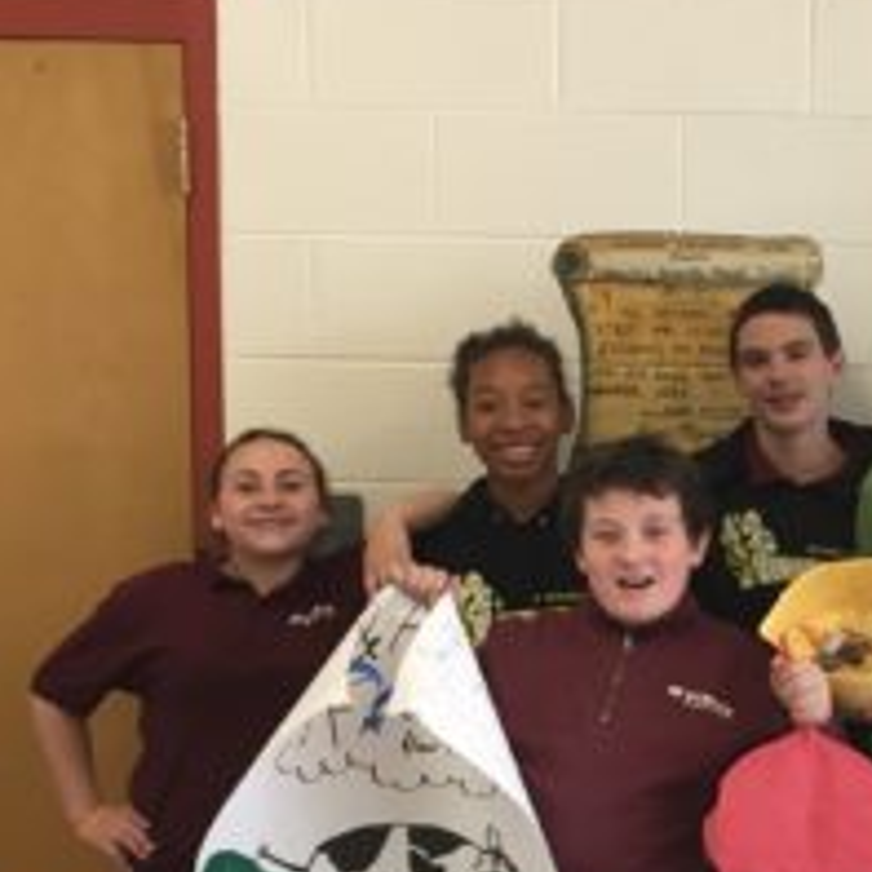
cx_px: 845
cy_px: 699
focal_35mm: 78
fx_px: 2223
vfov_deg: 21.9
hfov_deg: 21.5
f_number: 2.2
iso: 80
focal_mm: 4.15
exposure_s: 1/30
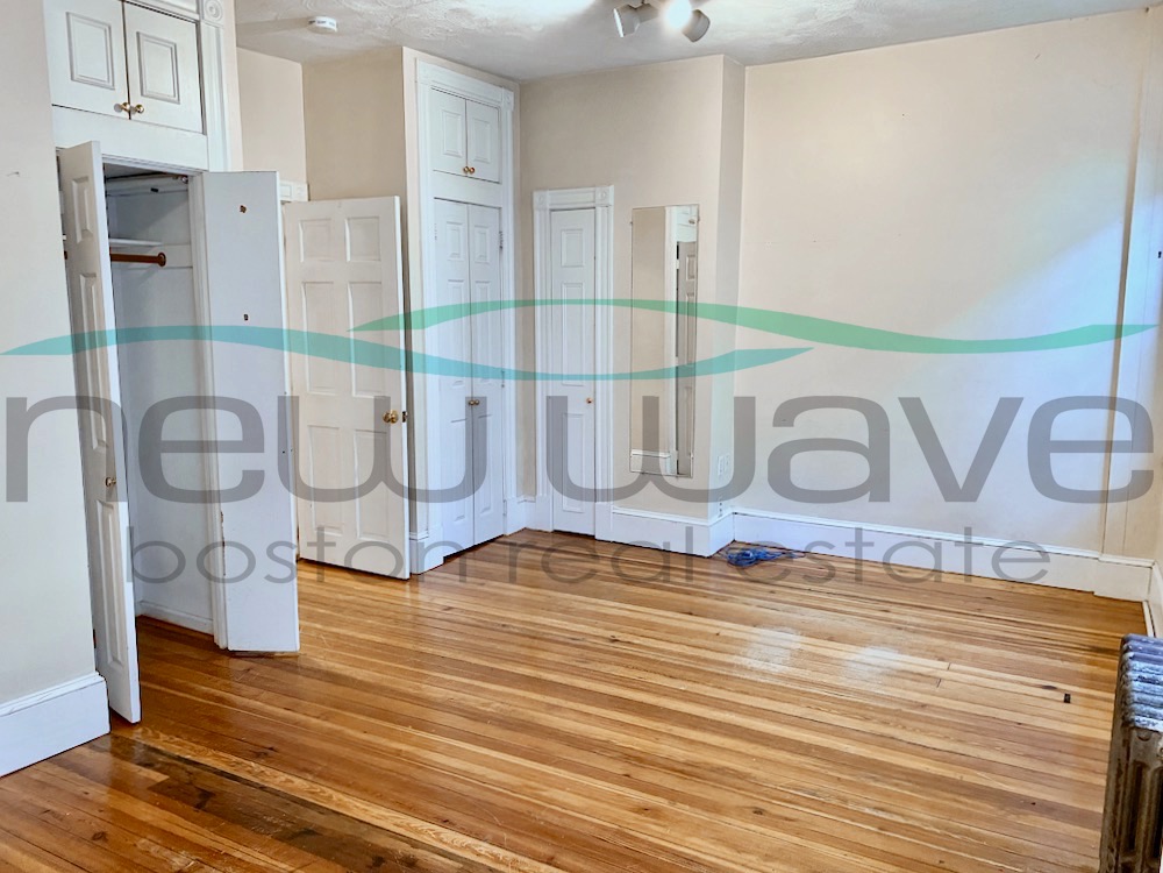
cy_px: 436
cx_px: 582
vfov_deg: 53.1
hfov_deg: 67.3
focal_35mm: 26
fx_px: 874
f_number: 1.8
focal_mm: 4.25
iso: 250
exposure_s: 1/60
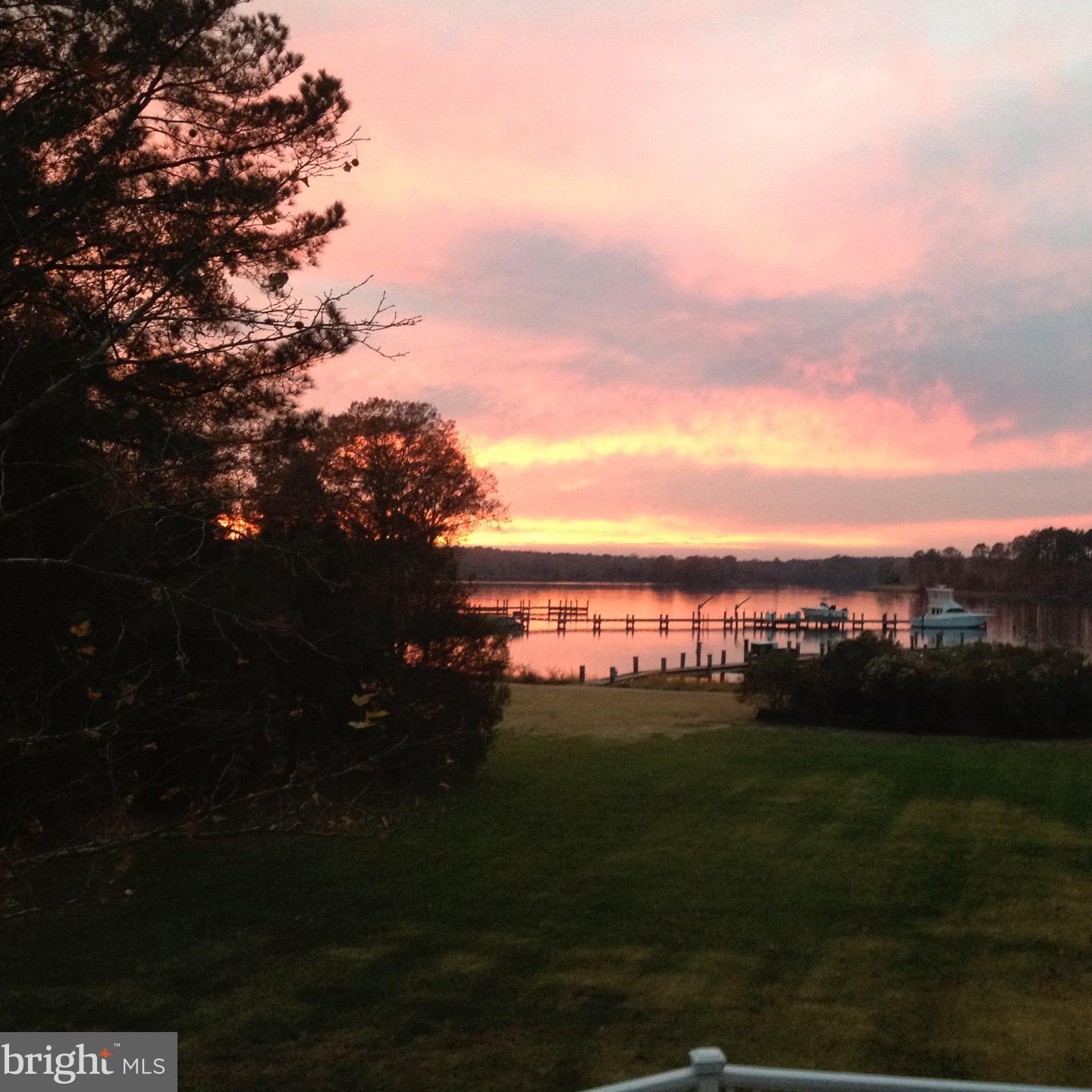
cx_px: 764
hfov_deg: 37.7
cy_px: 512
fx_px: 1570
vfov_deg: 38.3
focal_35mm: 44
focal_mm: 4.28
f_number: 2.4
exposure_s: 1/20
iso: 200
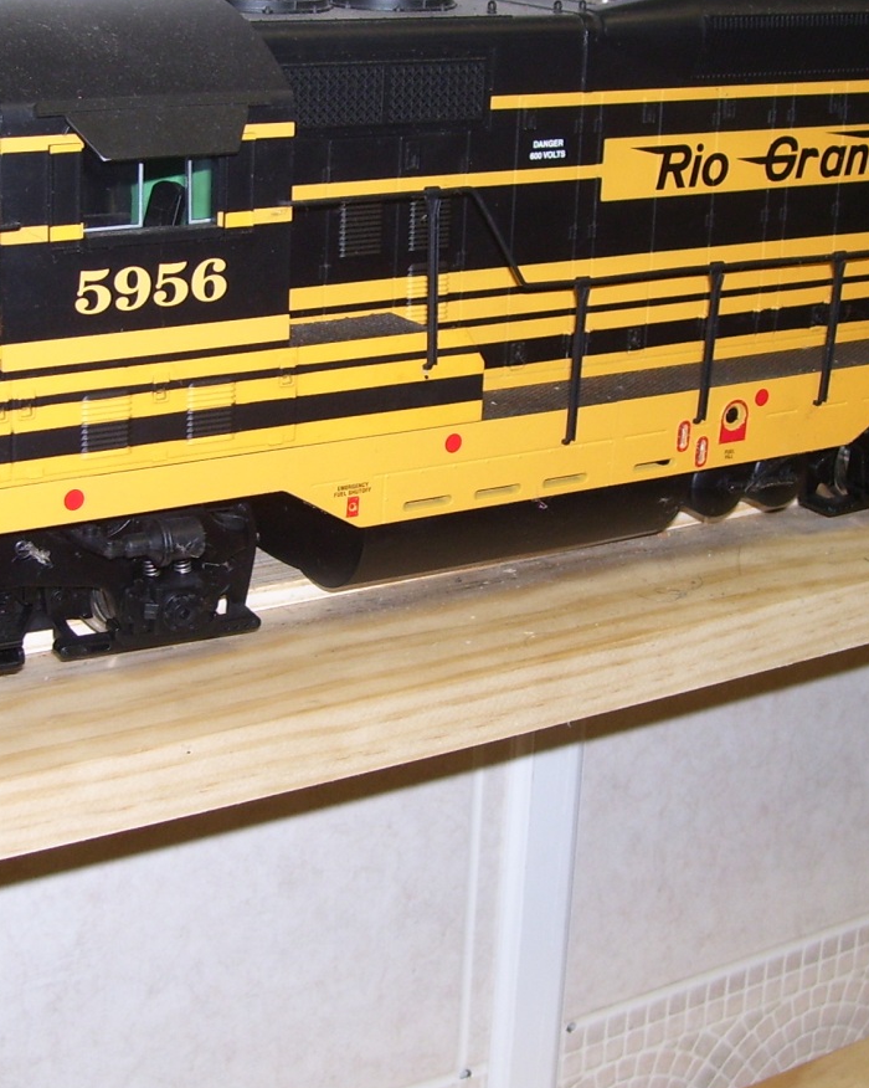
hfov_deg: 23.1
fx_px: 2123
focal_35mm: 66
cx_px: 309
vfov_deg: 28.6
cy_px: 394
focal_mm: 6
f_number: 2.7
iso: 80
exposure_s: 1/60
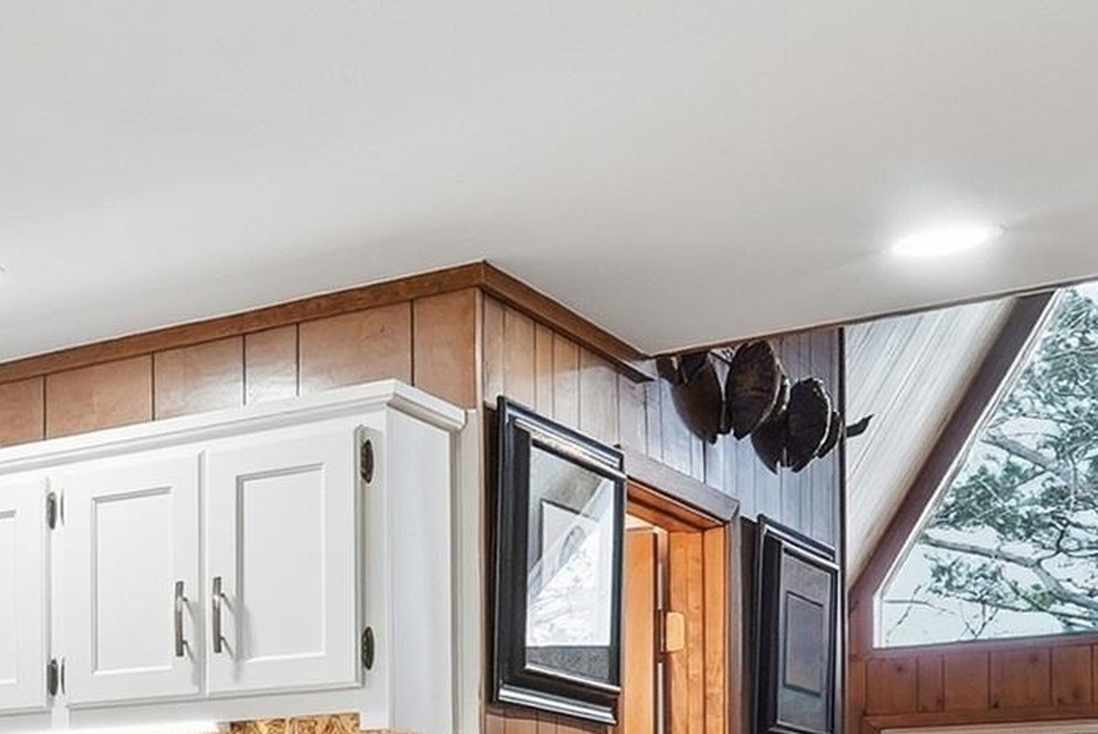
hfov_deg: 22.2
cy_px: 908
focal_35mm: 69
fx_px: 2106
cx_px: -686
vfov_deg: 18.6
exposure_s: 1/20
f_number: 9
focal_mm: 16
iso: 250
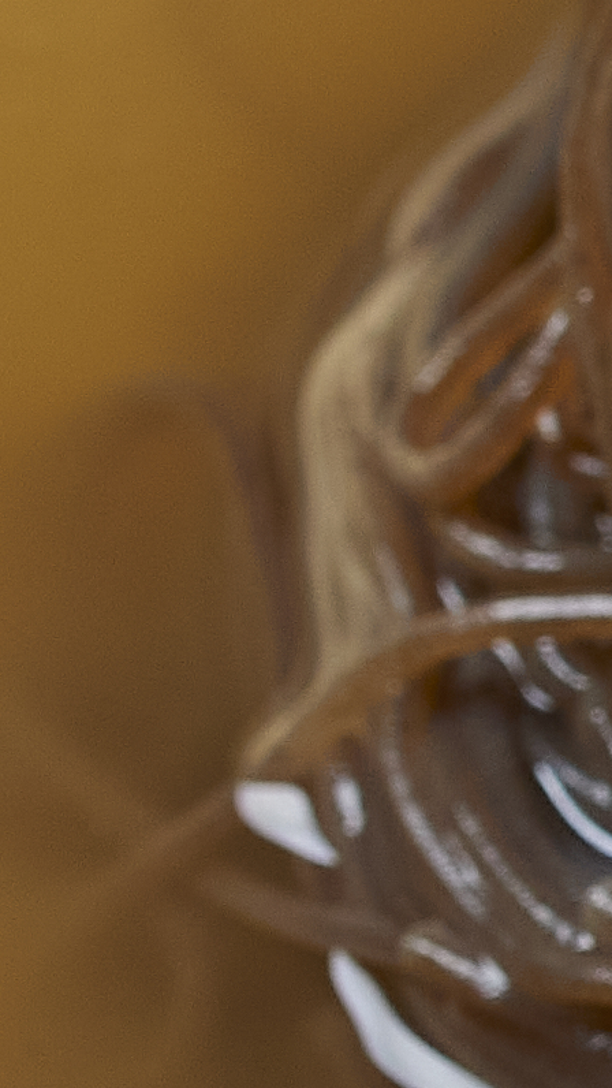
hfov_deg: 1.4
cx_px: 2033
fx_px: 25146
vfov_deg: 2.5
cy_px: 375
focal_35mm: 872
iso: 250
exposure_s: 1/160
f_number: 6.3
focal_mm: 90
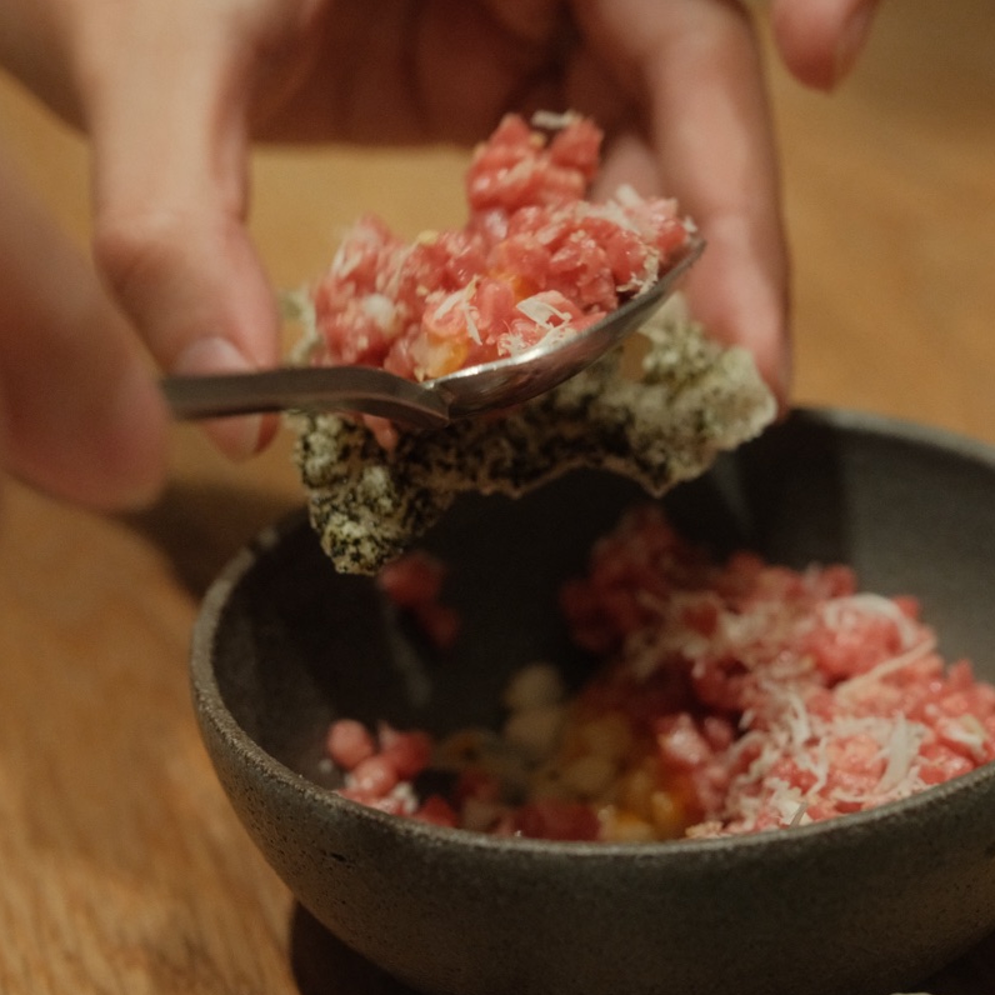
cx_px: 528
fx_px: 2667
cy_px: 499
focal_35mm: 82
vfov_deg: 21.1
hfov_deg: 21.1
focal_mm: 42.4
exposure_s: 1/125
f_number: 4
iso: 3200
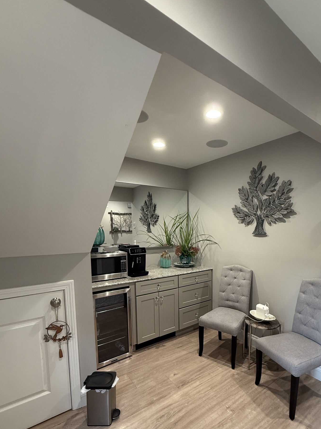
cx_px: 189
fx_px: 223
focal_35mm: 18
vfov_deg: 86.8
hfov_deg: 71.0
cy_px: 254
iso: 200
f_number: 2.2
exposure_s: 1/60
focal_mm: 2.22
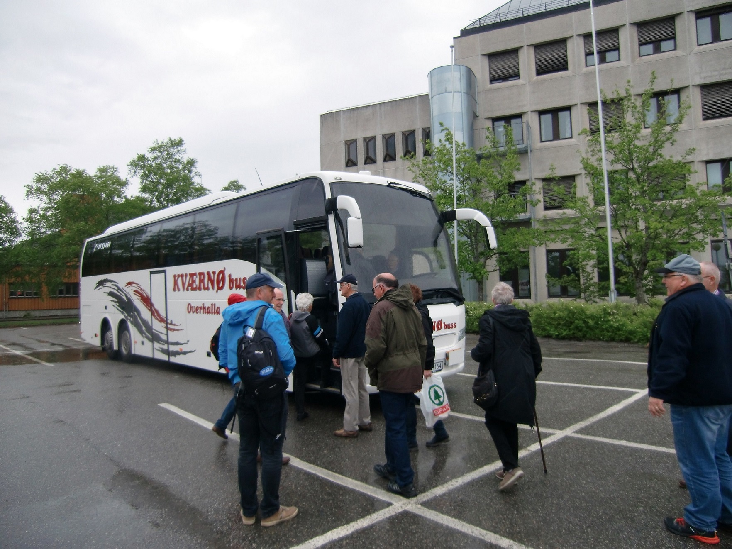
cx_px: 366
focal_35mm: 24
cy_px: 274
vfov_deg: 56.8
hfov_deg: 71.6
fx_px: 508
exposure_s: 1/200
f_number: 3.2
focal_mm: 4.3
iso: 64
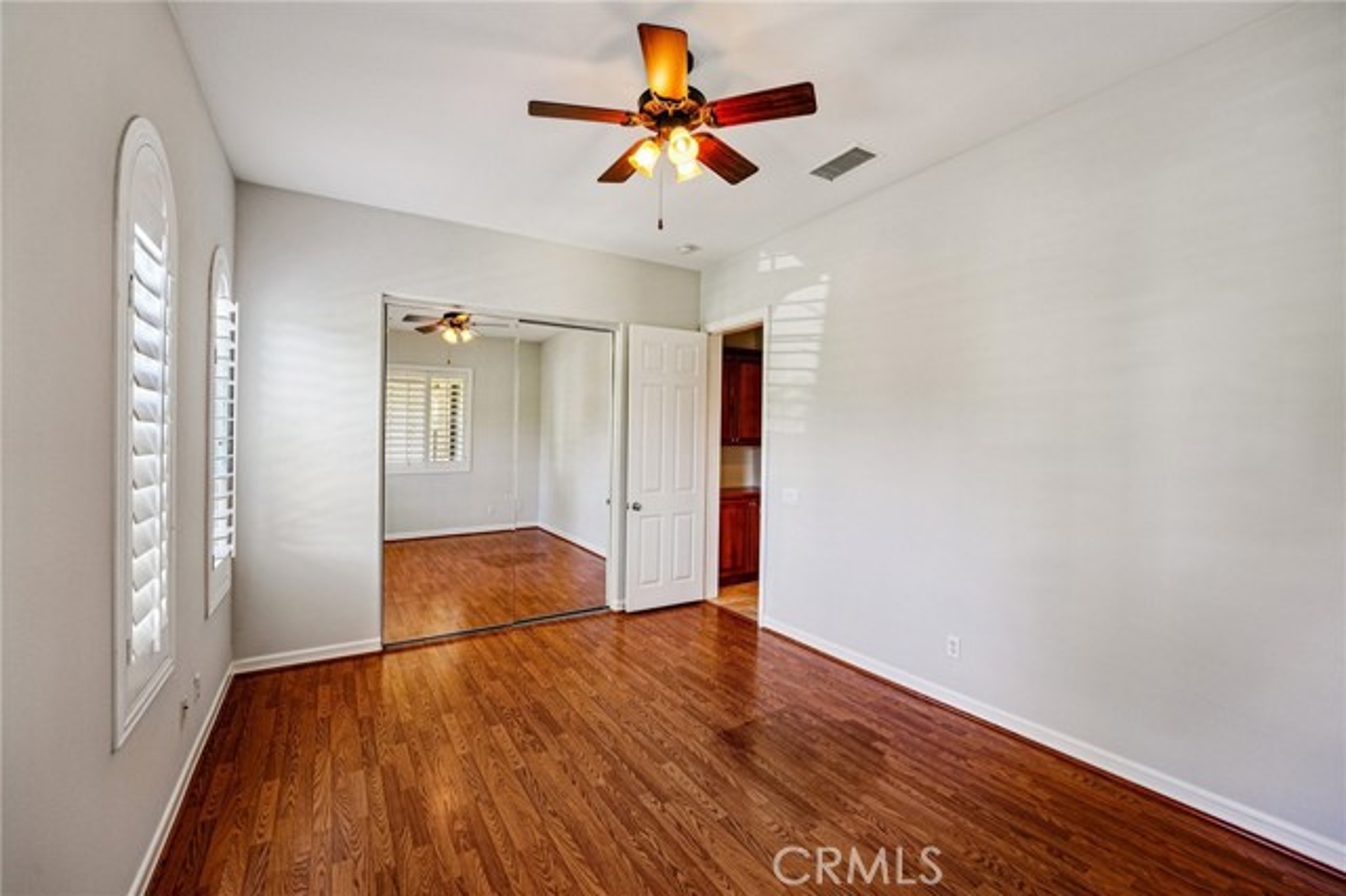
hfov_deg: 104.3
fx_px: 523
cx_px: 673
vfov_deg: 81.1
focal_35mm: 14
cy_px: 448
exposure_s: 1/40
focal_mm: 14
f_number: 8
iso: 400
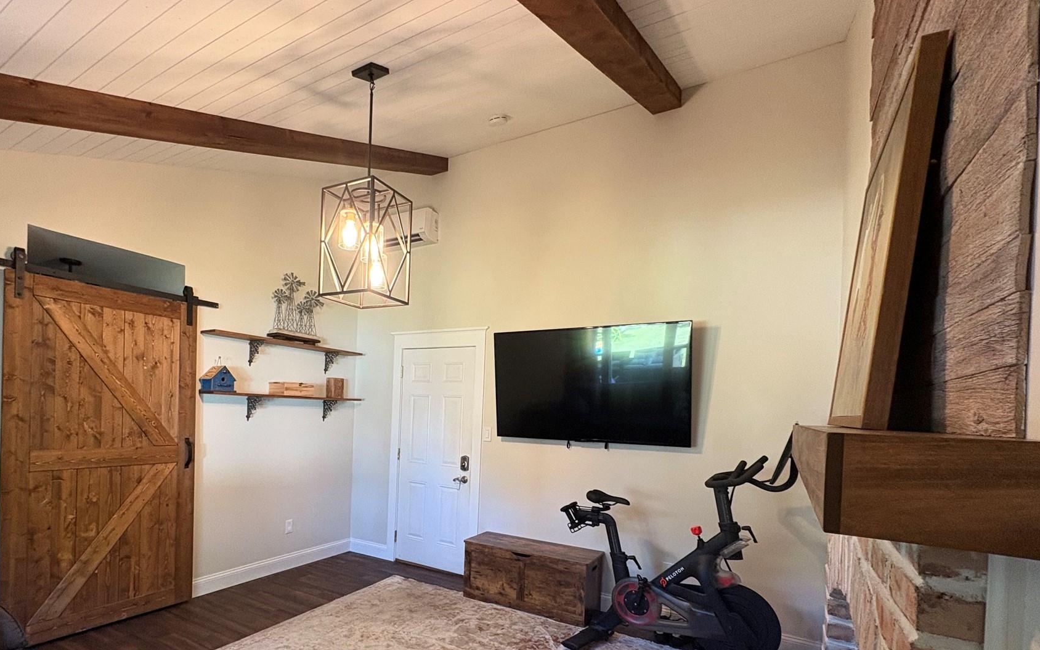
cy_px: 414
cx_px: 461
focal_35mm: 18
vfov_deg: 63.9
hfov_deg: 90.7
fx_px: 510
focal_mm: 2.22
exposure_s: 1/60
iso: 320
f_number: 2.2
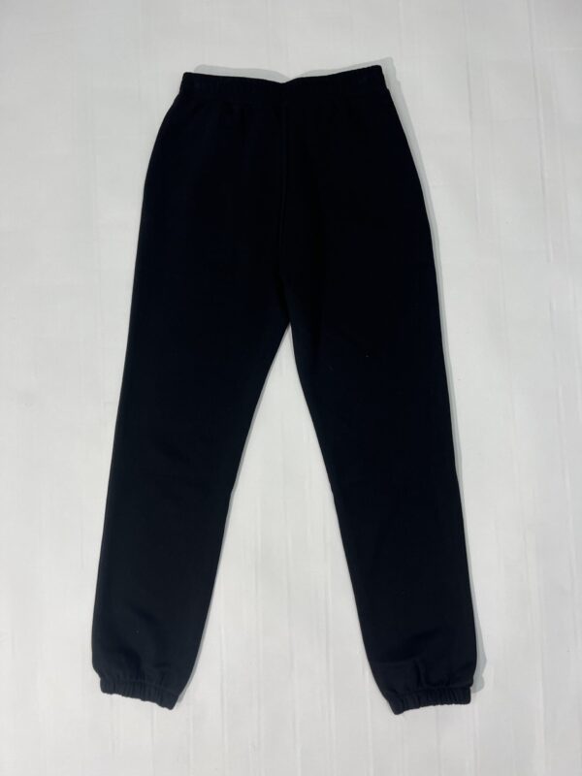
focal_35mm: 26
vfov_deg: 67.3
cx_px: 291
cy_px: 388
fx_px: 583
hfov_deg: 53.1
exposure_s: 1/100
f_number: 1.6
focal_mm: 5.1
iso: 100
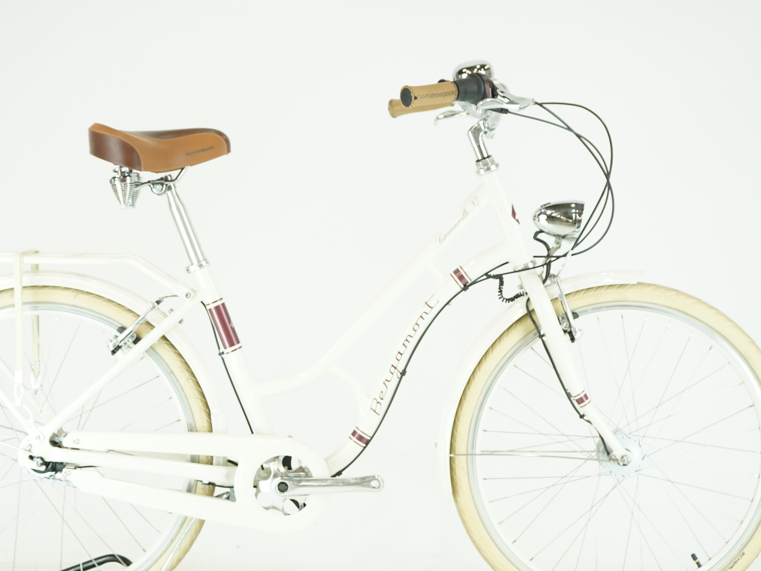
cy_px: 313
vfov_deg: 19.9
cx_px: 328
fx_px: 1627
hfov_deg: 26.3
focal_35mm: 74
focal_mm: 57
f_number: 5.6
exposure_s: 1/200
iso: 1600
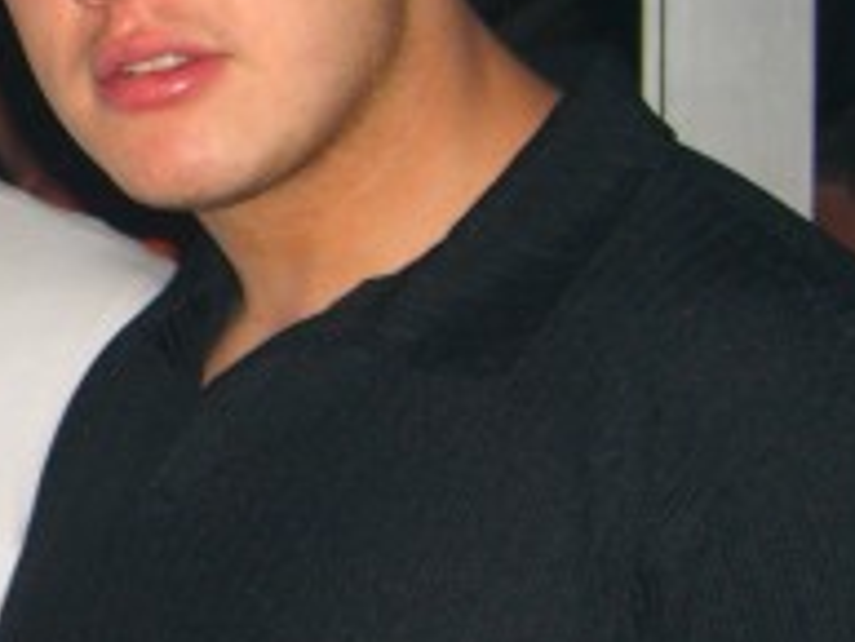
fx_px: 2916
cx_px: -244
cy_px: 314
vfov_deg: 12.6
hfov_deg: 15.9
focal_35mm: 118
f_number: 2.8
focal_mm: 7.9
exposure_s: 1/60
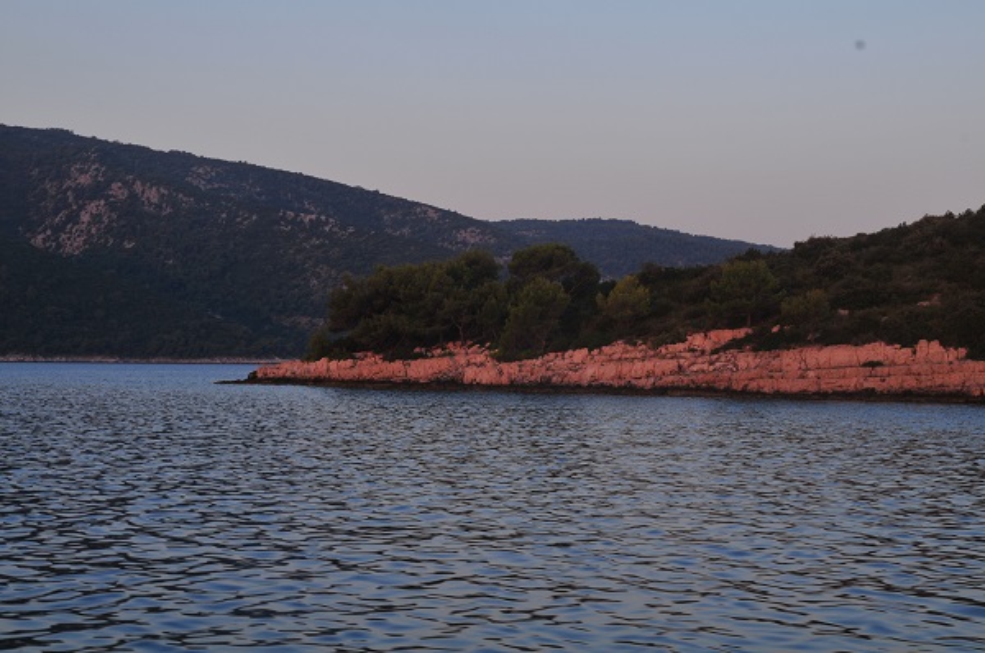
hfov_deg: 27.0
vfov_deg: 18.1
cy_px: 326
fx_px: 2049
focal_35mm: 75
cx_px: 492
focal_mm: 50
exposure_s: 1/60
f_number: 11
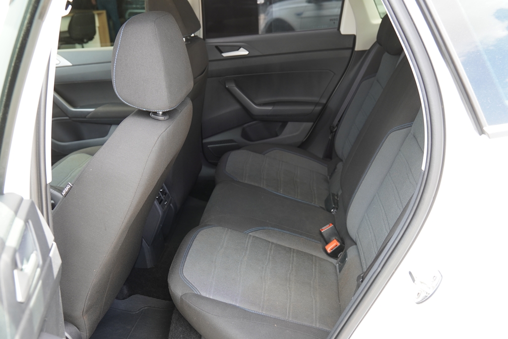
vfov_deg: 38.4
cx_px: 254
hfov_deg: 55.1
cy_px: 170
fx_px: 487
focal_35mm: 34
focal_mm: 23
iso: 250
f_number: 4
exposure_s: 1/60
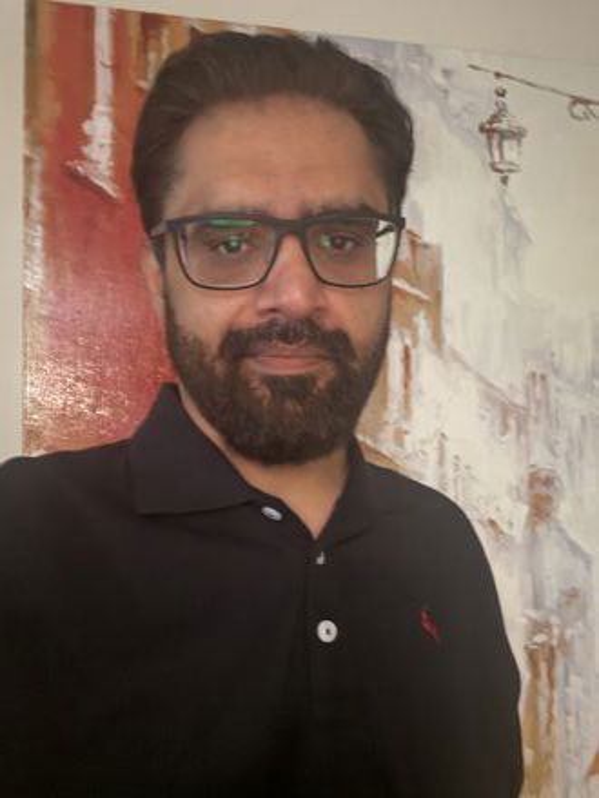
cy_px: 399
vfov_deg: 60.0
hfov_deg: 46.8
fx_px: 692
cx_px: 300
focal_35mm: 30
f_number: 1.9
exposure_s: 1/15
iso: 1250
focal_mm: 2.69
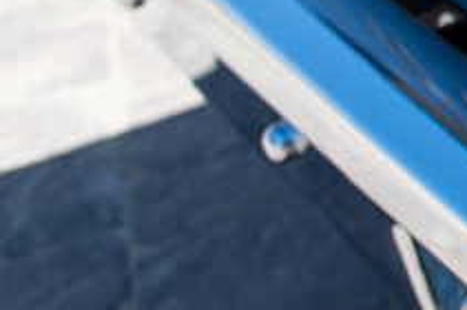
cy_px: -121
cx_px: 1071
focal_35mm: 133
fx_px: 1723
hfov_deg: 12.5
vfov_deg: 10.0
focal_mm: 28
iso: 125
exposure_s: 1/400
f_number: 6.3
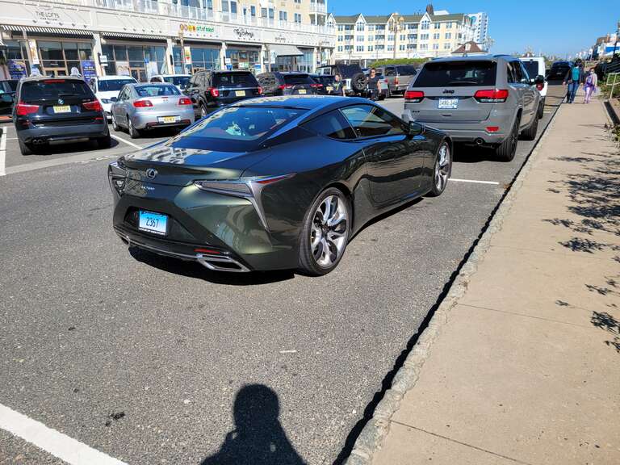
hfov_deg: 67.3
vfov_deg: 53.1
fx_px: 466
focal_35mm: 26
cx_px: 310
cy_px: 232
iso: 40
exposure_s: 1/2544
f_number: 1.8
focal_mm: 5.4
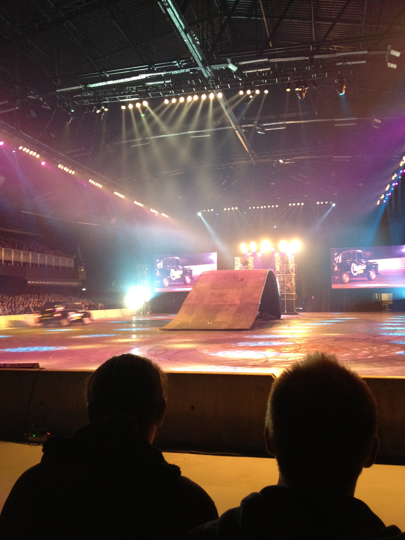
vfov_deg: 52.6
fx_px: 546
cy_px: 270
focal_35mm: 35
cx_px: 202
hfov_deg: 40.7
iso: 200
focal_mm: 4.28
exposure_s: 1/20
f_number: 2.4
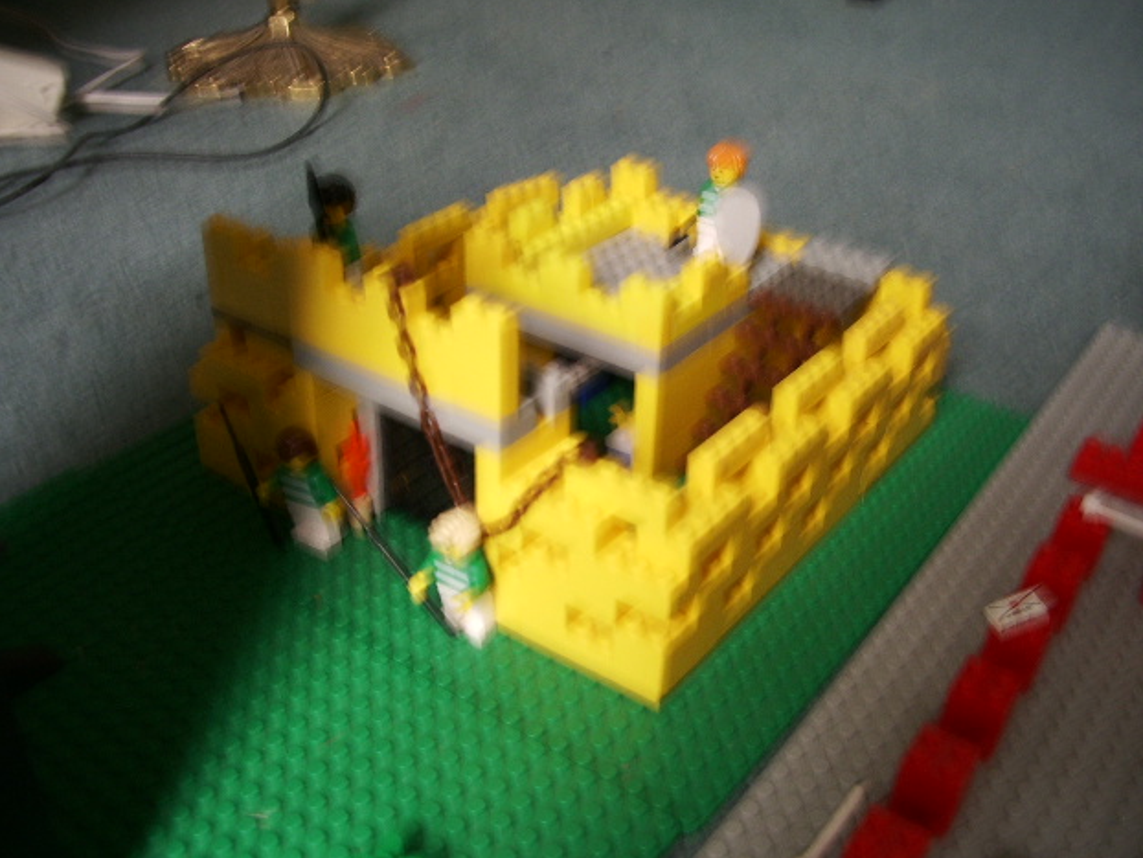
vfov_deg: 39.7
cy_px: 434
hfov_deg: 51.3
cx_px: 557
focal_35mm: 36
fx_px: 1189
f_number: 2.6
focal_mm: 5.8
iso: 100
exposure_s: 1/6
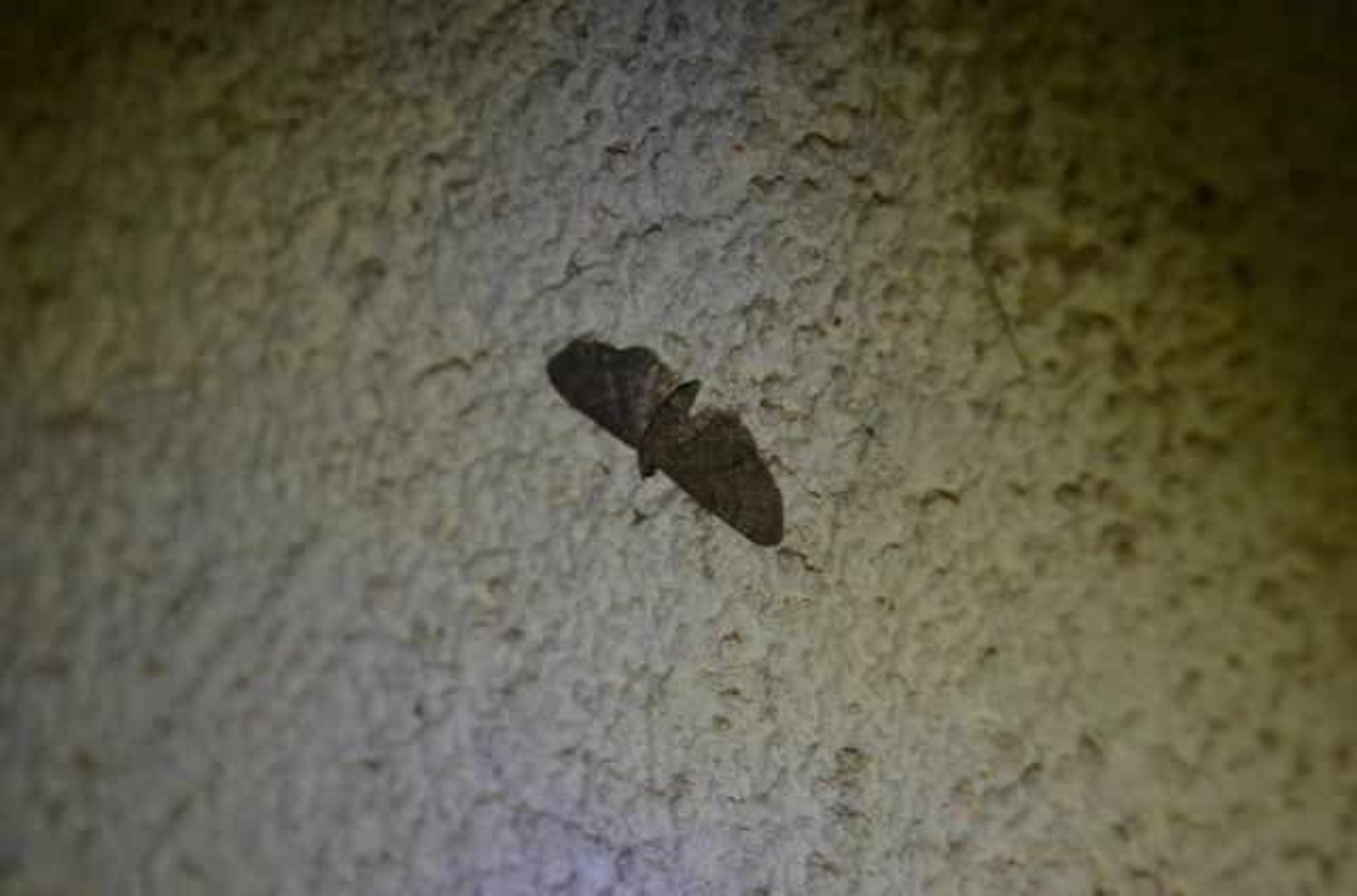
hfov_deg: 24.7
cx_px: 678
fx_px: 3101
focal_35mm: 82
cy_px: 448
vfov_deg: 16.5
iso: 100
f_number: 8
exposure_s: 1/160
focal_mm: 55
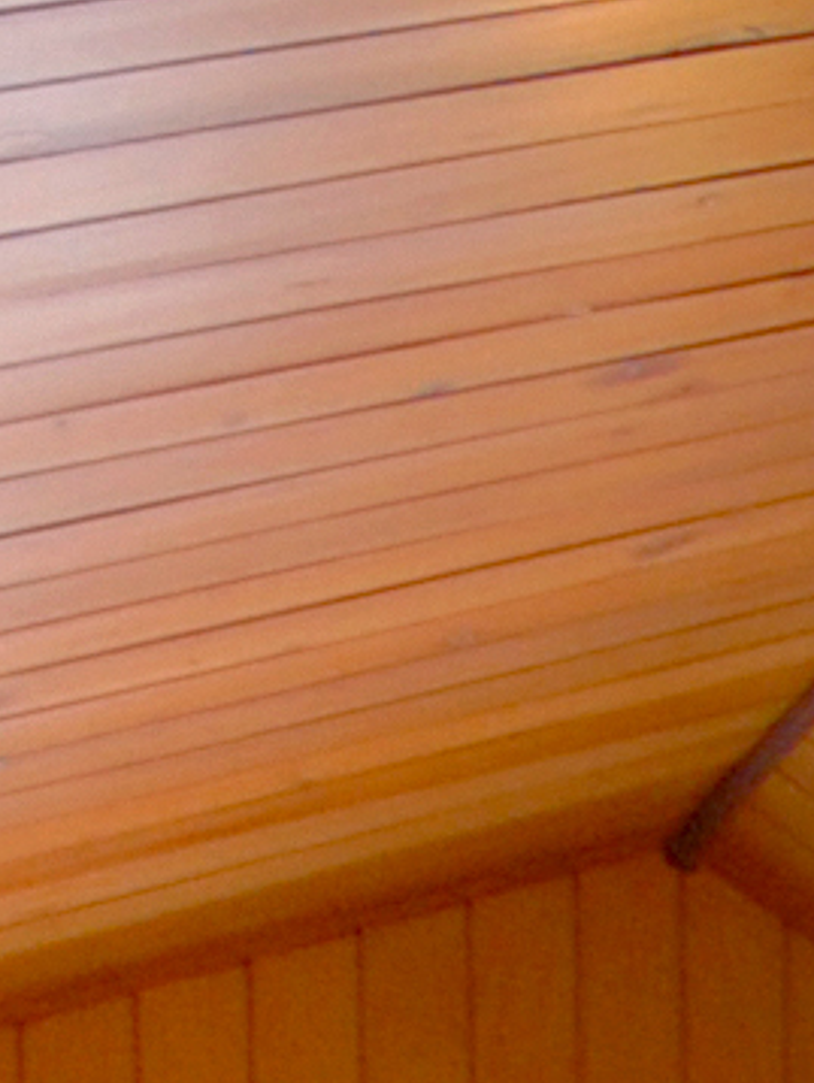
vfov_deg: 10.3
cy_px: 2910
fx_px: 4885
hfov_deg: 7.7
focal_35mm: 156
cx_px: 2772
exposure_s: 1/6
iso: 200
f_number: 5.6
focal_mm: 10
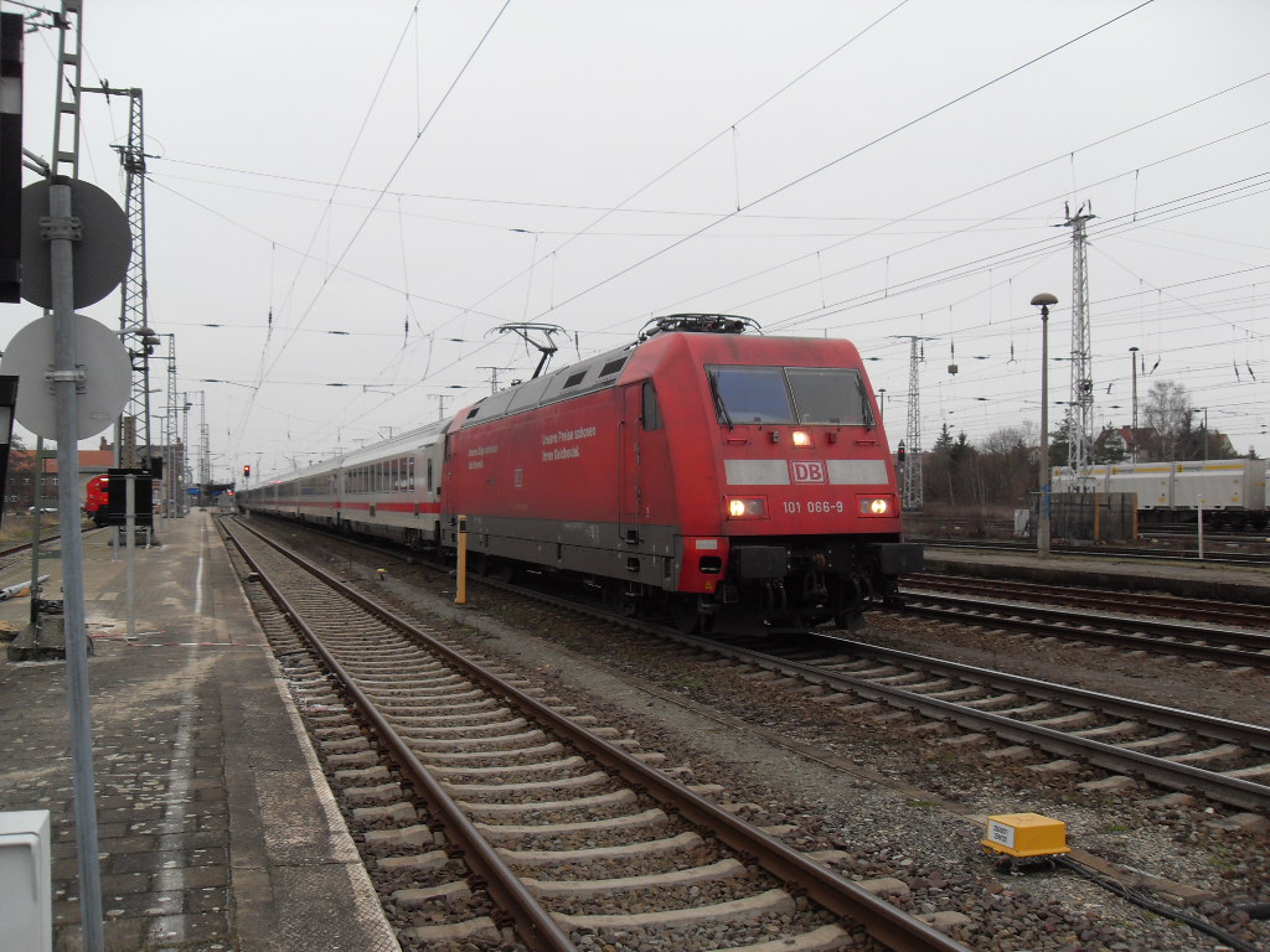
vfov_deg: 41.8
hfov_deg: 54.0
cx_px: 635
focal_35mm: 34
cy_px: 476
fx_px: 1247
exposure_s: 1/90
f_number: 2.8
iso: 80
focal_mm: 6.3
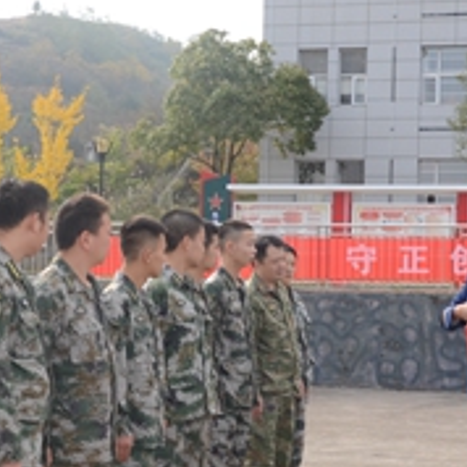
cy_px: 252
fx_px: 1501
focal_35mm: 98
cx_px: 244
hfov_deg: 17.7
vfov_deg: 17.7
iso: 400
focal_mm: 25
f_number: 9
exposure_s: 1/250
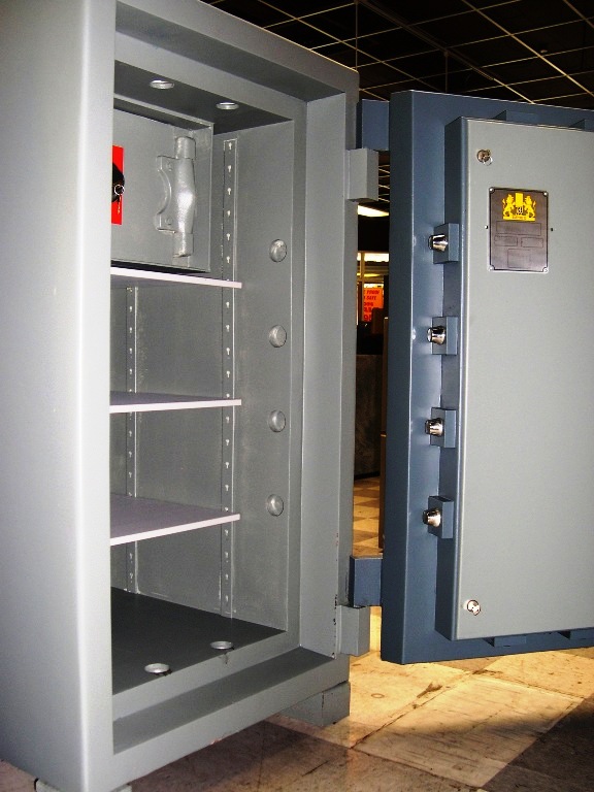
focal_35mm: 38
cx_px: 297
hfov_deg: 37.7
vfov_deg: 49.0
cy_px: 396
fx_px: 869
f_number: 2.8
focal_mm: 8
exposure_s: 1/60
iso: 100
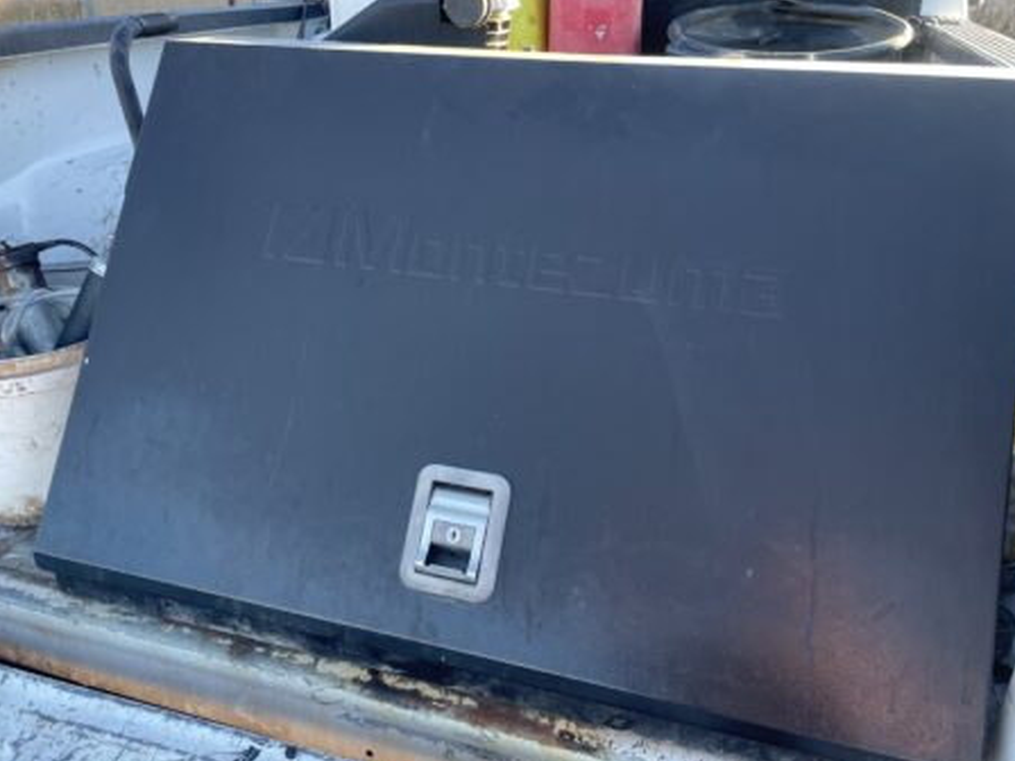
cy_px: 368
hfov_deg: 61.7
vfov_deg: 48.2
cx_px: 510
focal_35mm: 29
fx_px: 850
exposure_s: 1/121
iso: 32
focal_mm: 4.2
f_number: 1.6
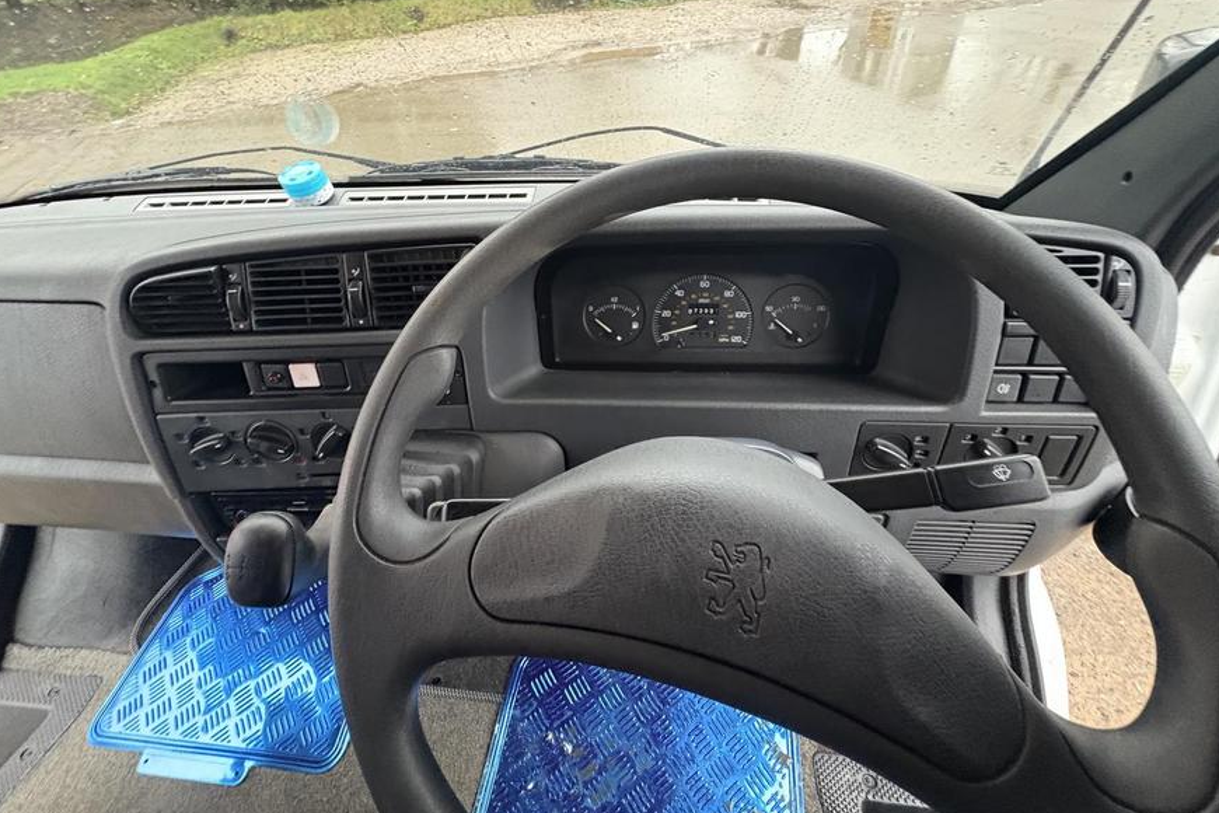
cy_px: 352
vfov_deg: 76.9
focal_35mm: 15
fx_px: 508
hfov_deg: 100.4
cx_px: 598
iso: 800
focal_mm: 2.22
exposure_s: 1/42
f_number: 2.2
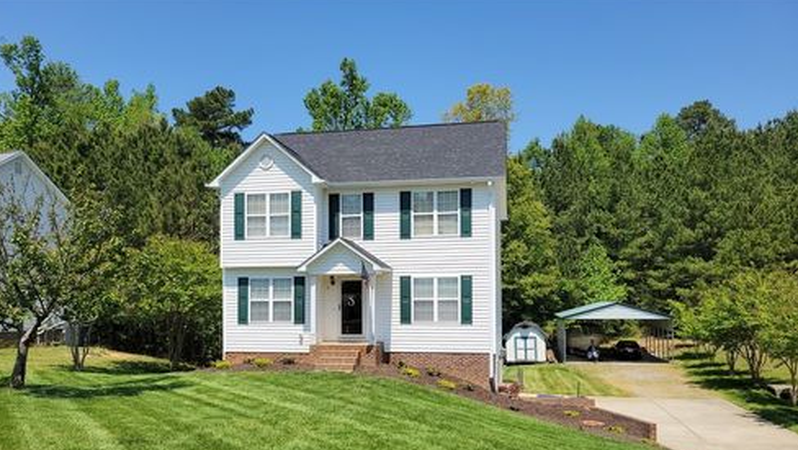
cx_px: 396
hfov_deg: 66.0
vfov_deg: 39.8
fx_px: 614
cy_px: 299
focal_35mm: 29
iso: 40
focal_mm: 5.4
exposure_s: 1/2470
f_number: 1.8
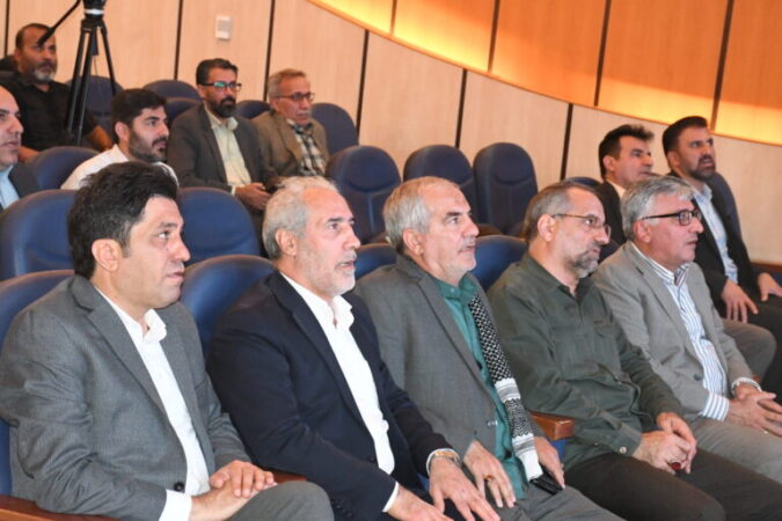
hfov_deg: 22.6
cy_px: 260
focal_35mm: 90
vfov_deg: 15.2
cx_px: 391
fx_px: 1955
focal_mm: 60
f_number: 8
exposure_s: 1/100
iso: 9000
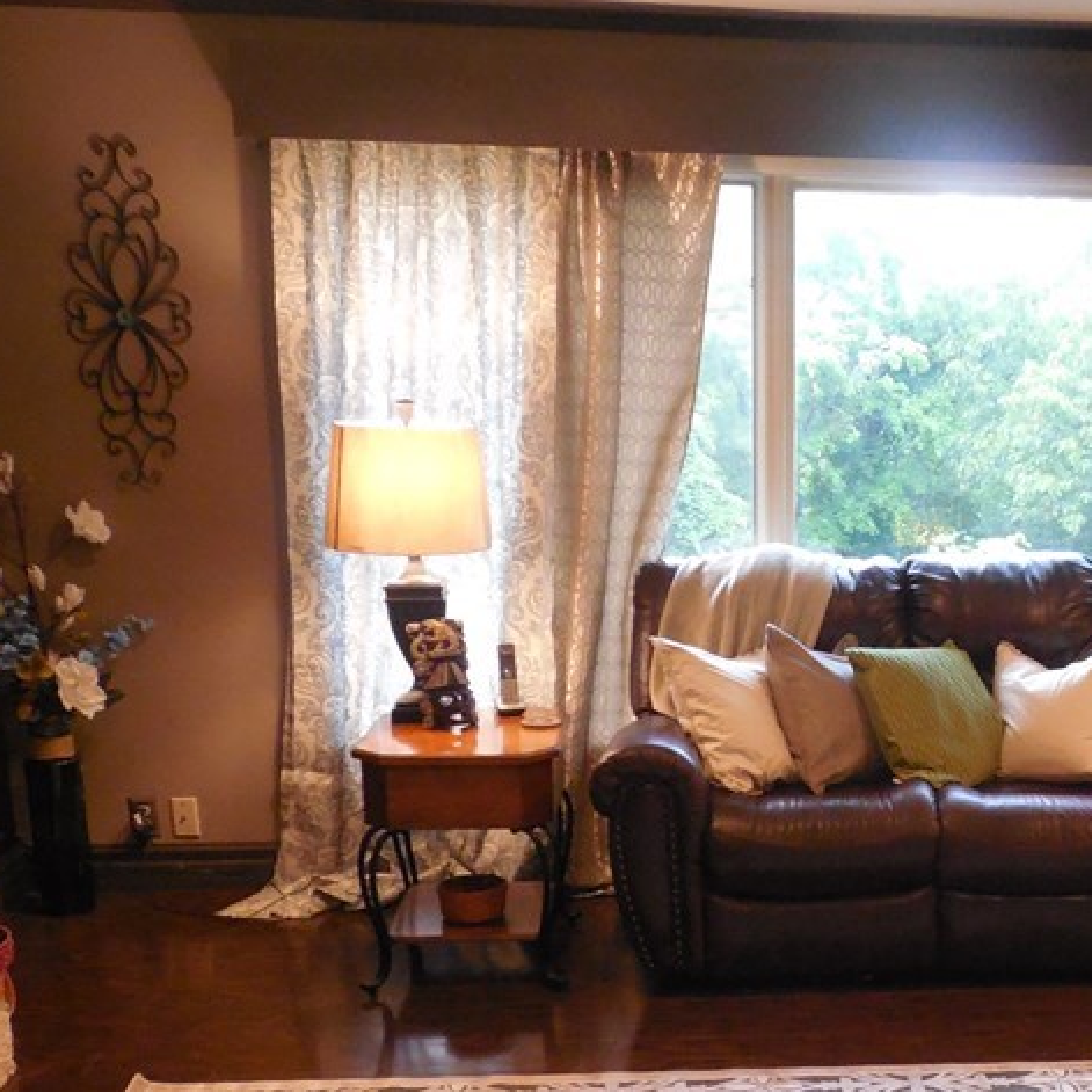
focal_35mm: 48
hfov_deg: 33.9
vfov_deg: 34.6
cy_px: 821
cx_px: 932
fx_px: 1713
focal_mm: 4.5
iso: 800
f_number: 3.3
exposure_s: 1/30
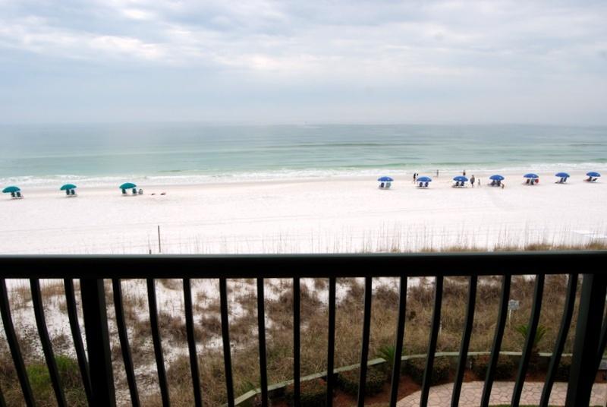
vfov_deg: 22.7
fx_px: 1013
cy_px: 204
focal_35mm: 60
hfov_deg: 33.4
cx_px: 304
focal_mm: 40
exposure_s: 1/400
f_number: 10
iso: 100
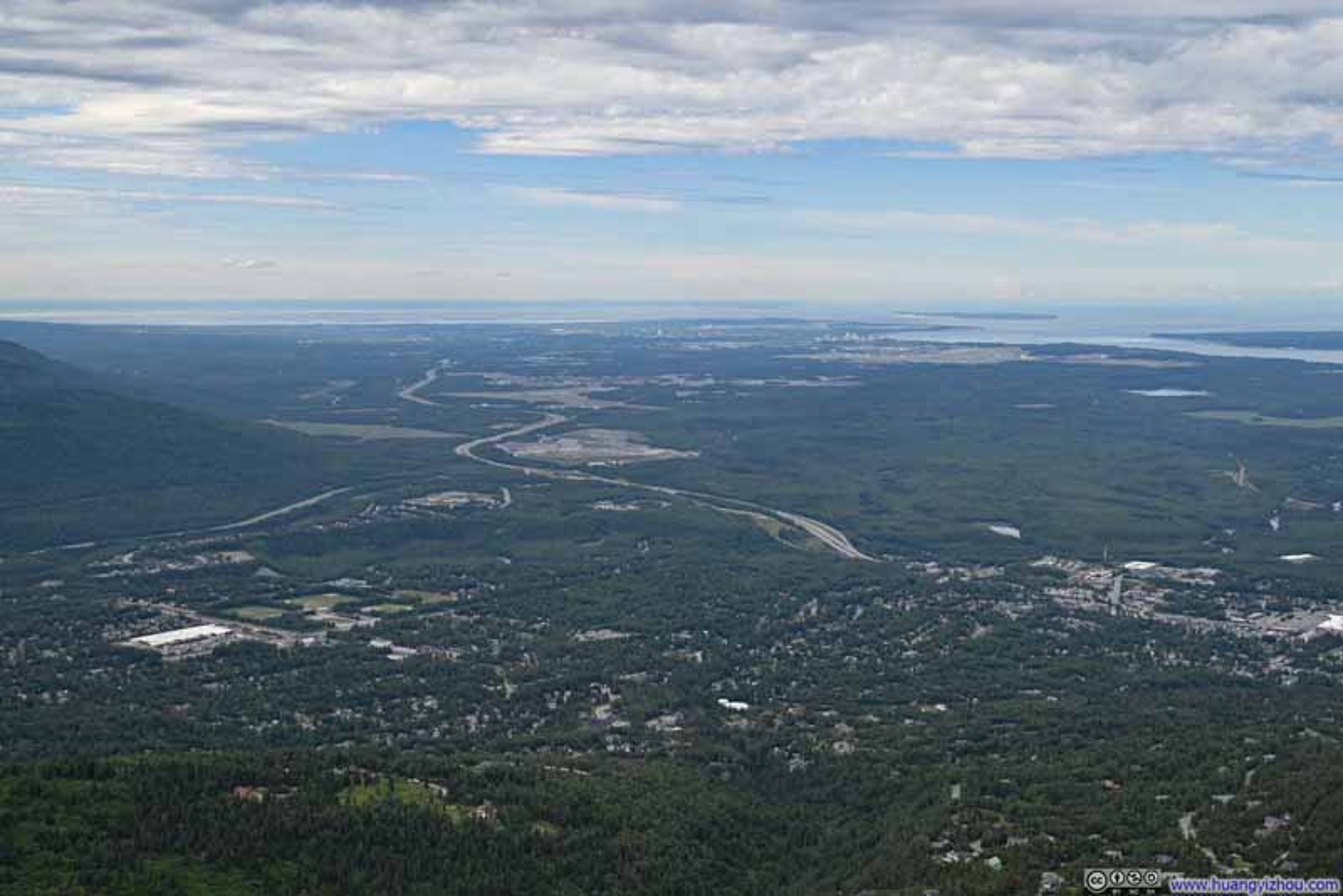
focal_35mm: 44
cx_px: 672
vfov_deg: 30.5
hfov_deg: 44.5
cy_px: 448
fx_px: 1642
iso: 100
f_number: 6.3
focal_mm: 44
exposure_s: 1/640
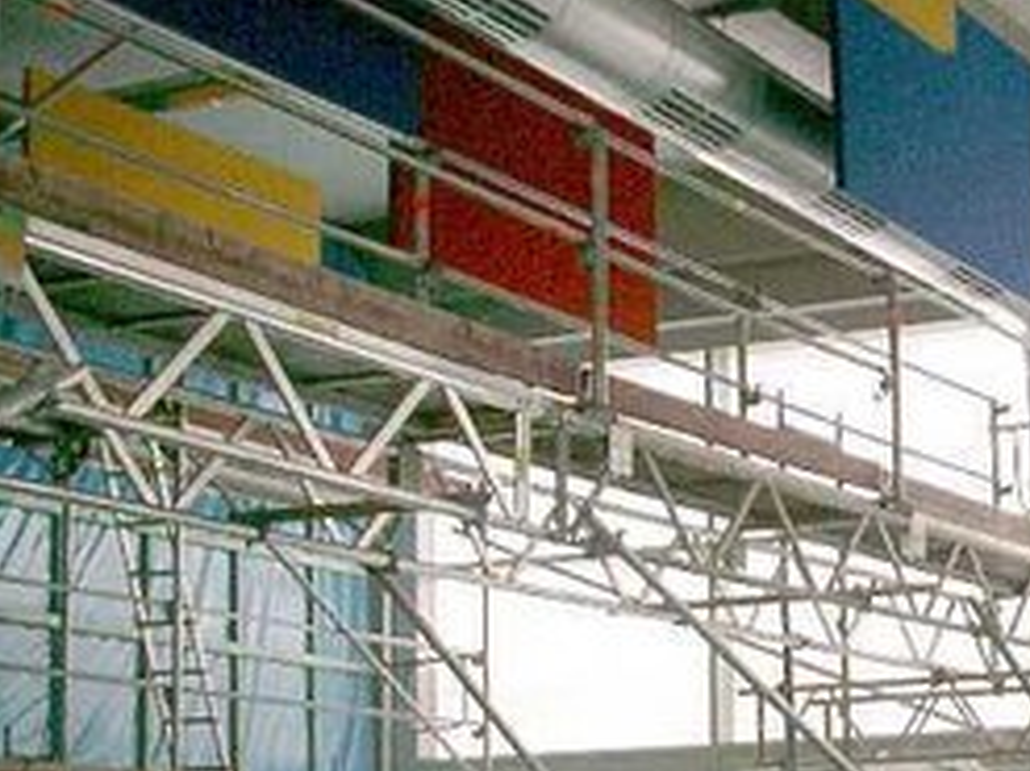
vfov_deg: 16.3
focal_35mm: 90
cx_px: 872
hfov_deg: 21.4
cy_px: 583
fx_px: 2677
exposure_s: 1/160
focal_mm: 7.6
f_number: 2.6
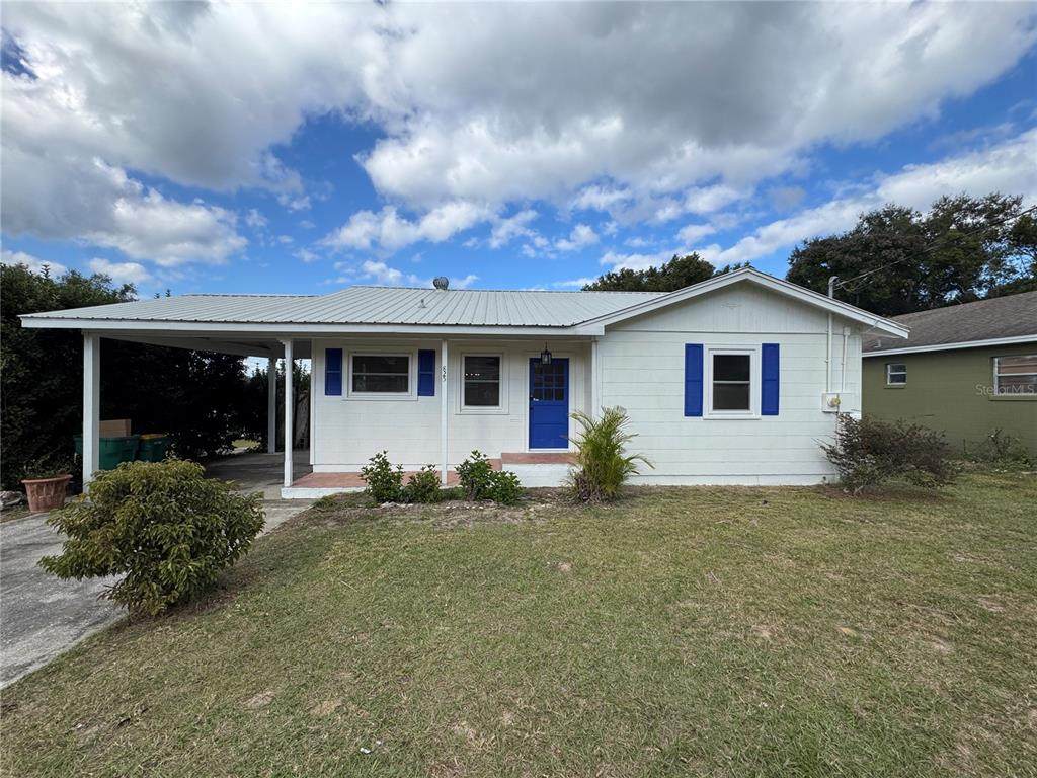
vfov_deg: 85.7
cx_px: 518
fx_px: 419
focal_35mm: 14
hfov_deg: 102.1
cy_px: 389
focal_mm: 2.22
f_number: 2.2
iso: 50
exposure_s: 1/1346
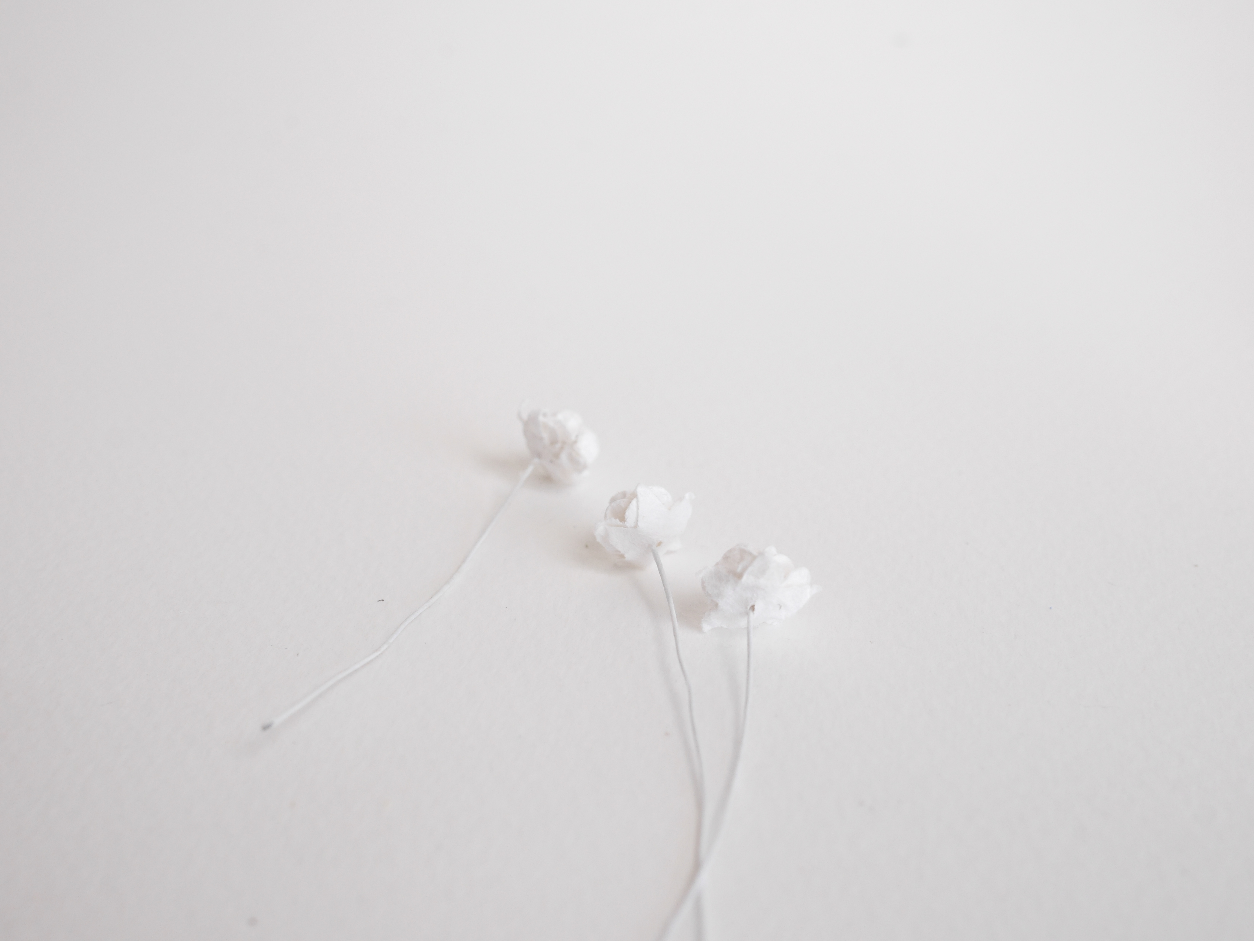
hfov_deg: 46.8
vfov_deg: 36.0
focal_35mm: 40
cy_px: 470
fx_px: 1450
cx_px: 627
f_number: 5
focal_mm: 20
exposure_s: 1/160
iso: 800
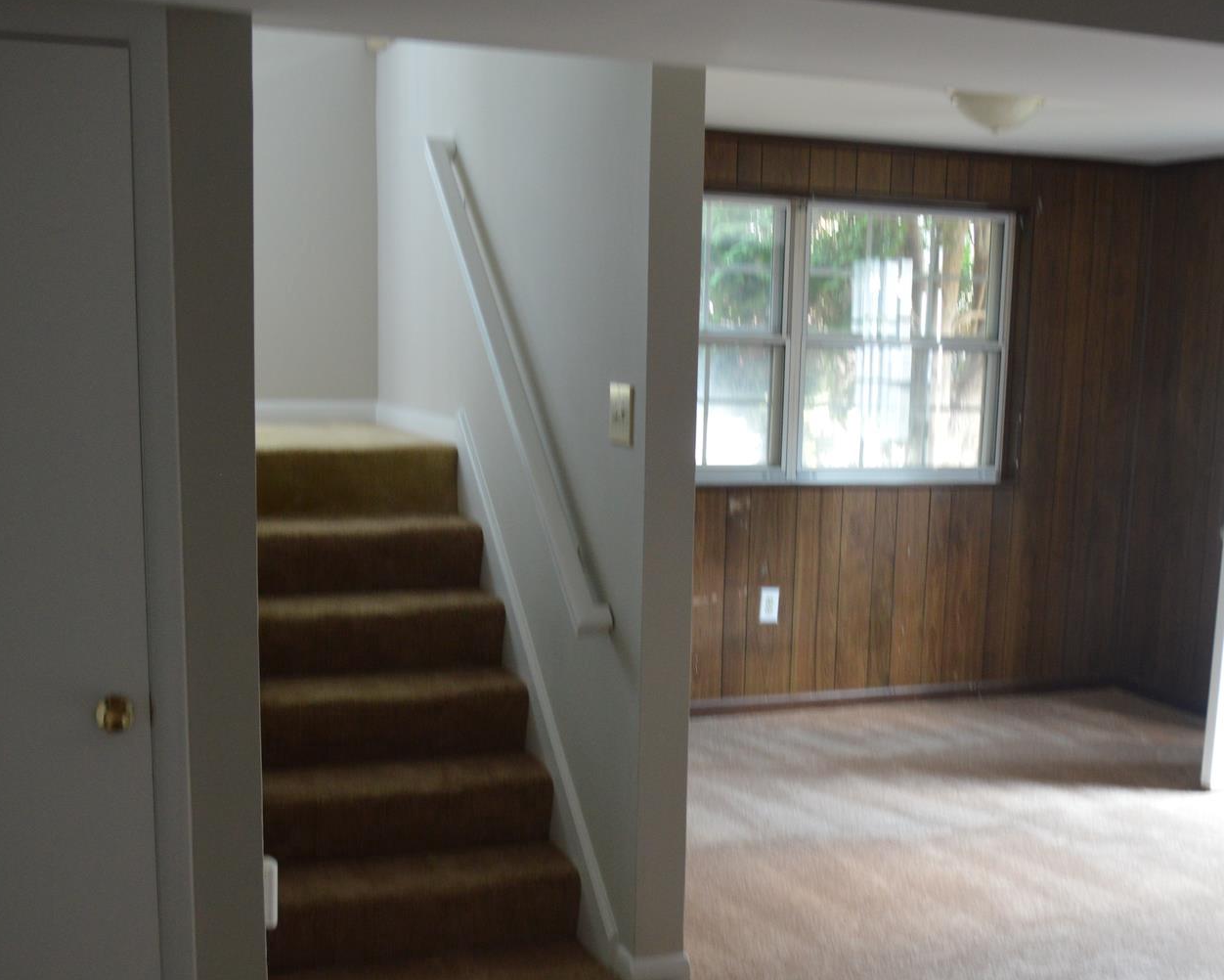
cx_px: 692
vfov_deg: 32.5
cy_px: 661
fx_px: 1667
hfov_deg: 40.3
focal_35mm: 46
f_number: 3.5
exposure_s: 1/15
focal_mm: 20
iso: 720
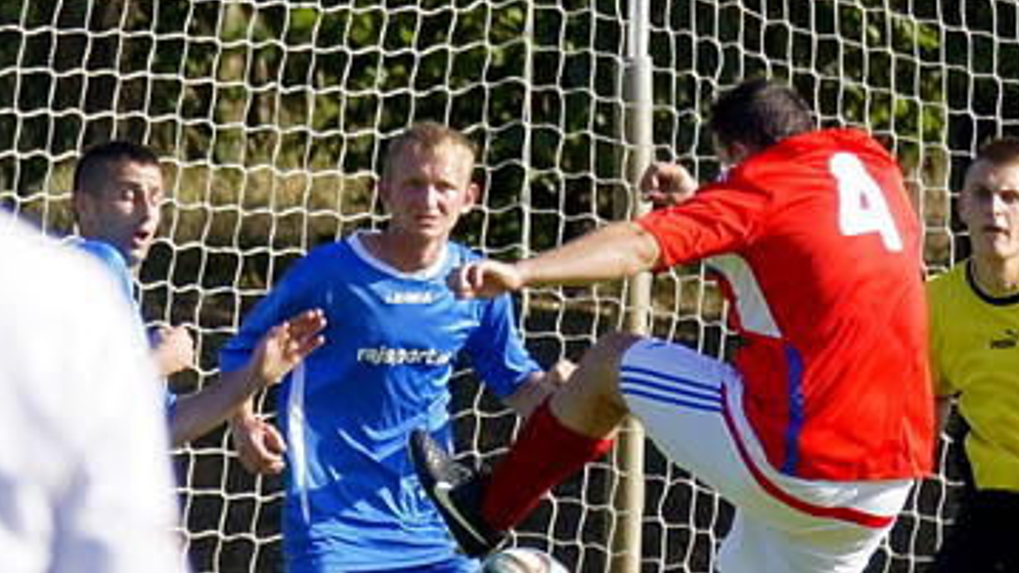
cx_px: 429
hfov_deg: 3.2
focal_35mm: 669
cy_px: 404
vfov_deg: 1.8
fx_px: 18078
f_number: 5.6
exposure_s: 1/1250
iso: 400
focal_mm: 180
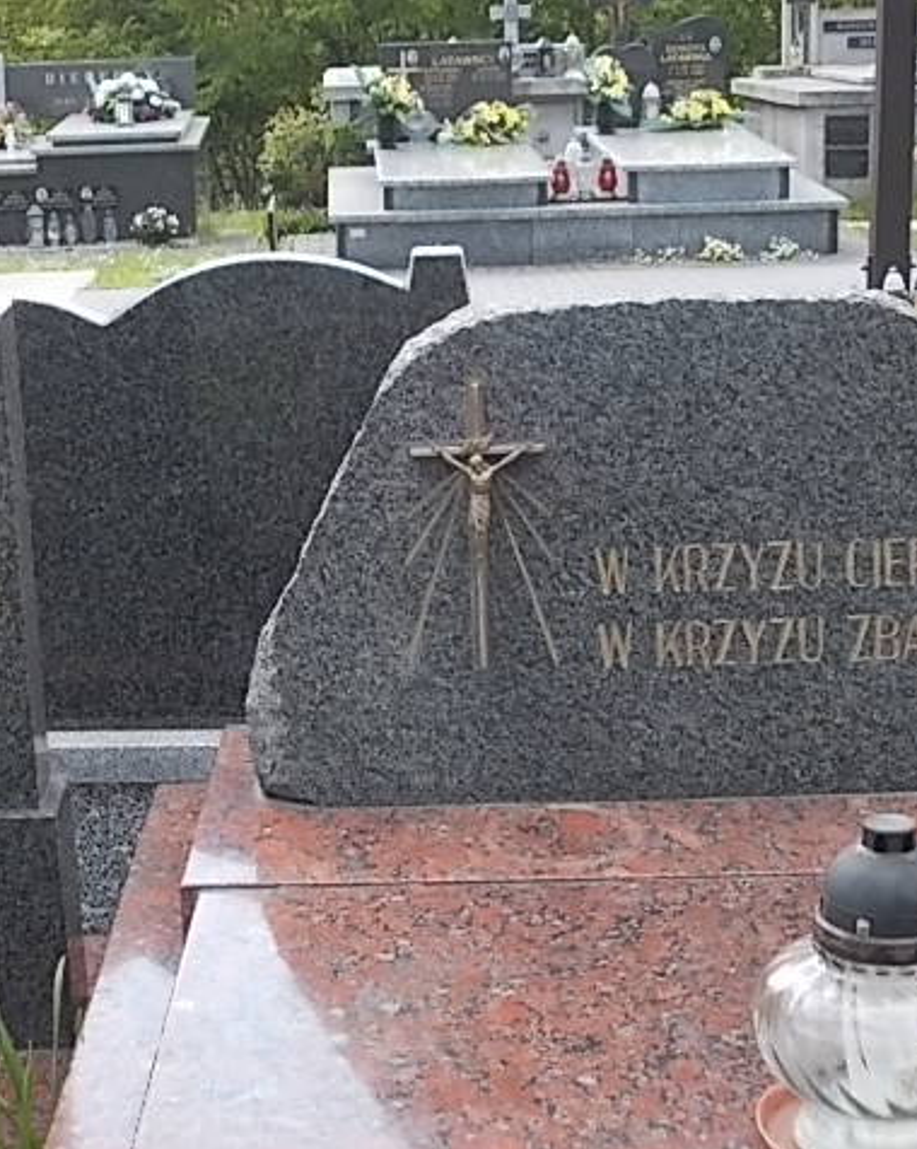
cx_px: 335
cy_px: 577
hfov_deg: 22.7
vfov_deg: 28.3
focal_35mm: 67
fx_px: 2276
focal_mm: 7.2
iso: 80
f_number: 3.6
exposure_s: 1/125
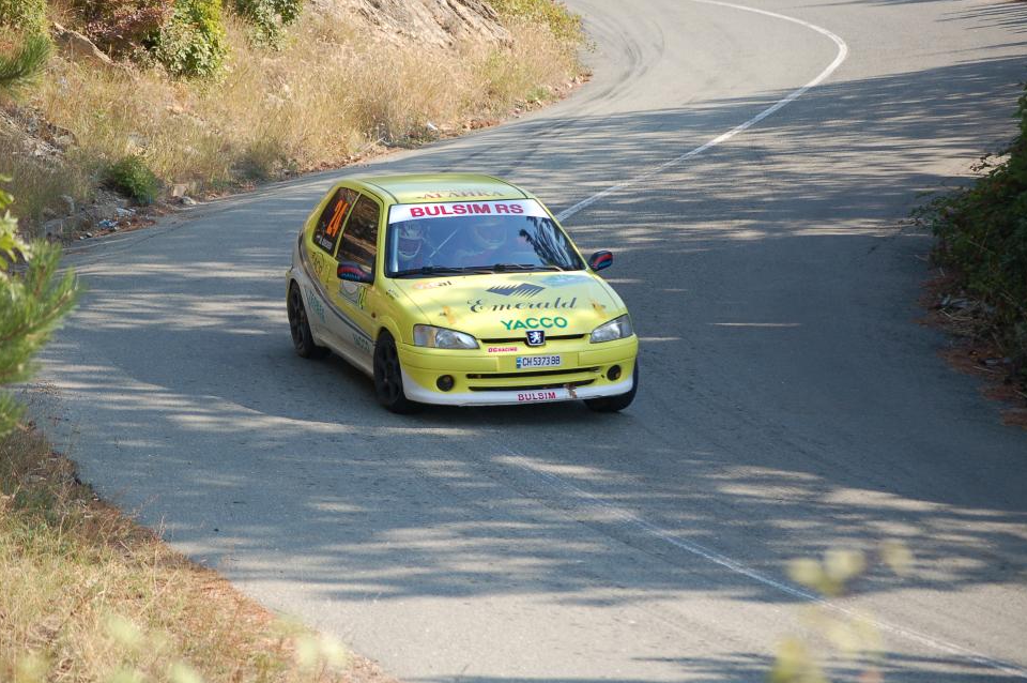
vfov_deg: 9.5
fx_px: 4104
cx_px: 491
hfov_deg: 14.3
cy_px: 345
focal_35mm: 144
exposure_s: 1/800
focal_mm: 90
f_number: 4.5
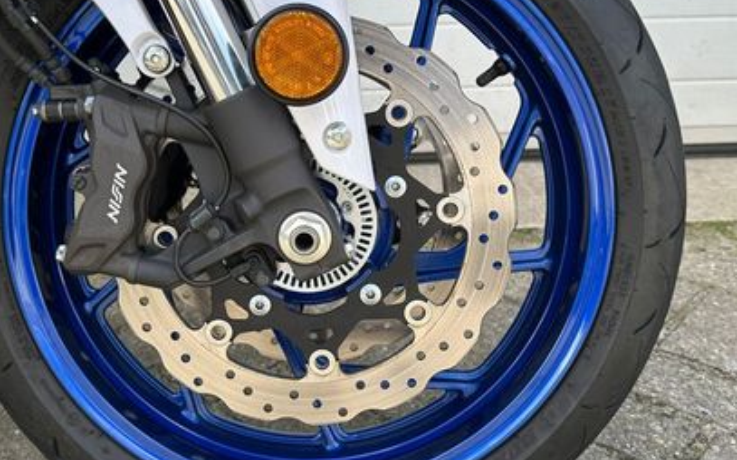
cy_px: 176
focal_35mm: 40
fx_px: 803
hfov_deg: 49.1
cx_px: 317
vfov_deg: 31.8
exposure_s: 1/980
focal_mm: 6.86
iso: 80
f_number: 1.78
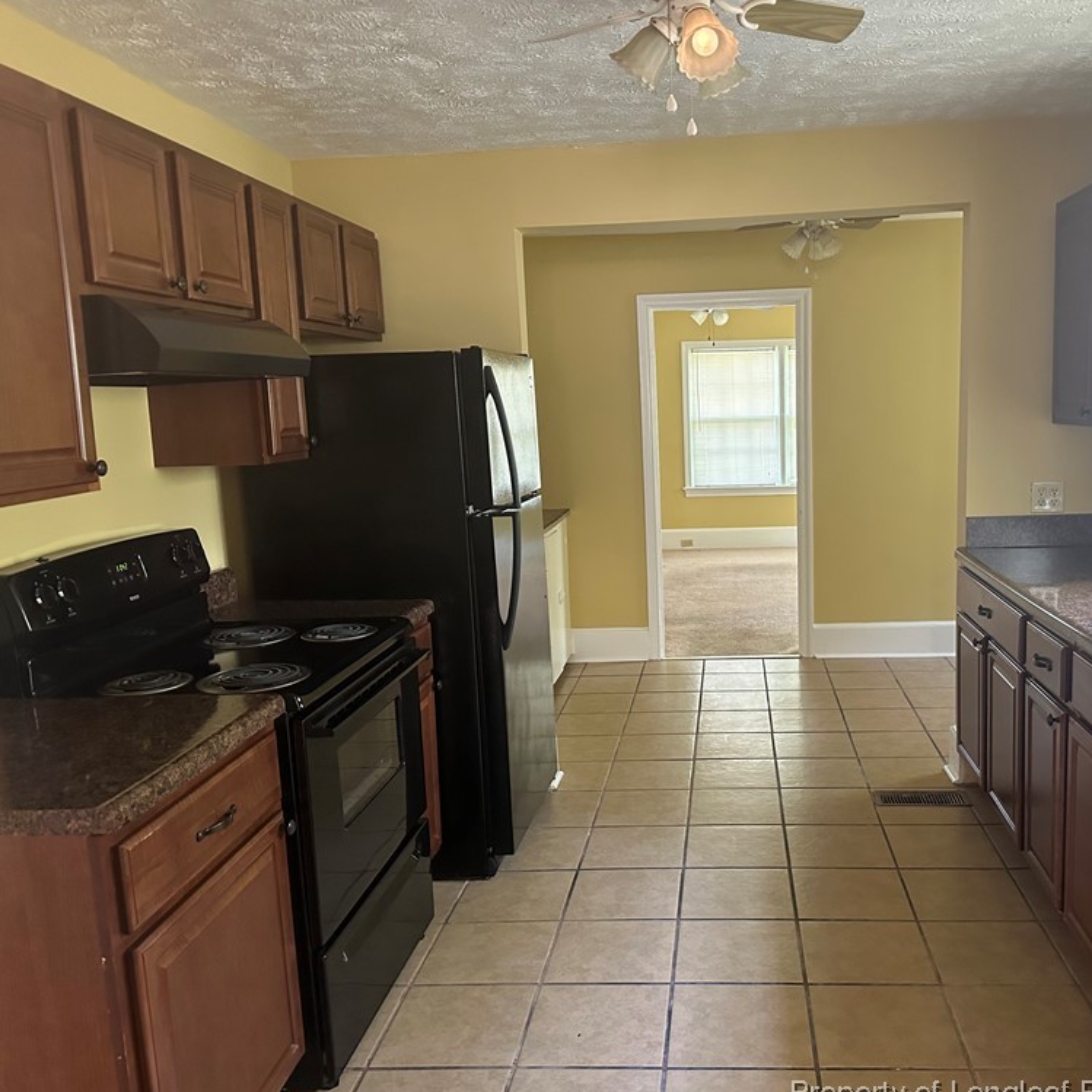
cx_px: 676
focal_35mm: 29
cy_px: 557
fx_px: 1035
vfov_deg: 55.6
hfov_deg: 55.0
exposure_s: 1/60
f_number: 1.78
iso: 640
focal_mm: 6.86
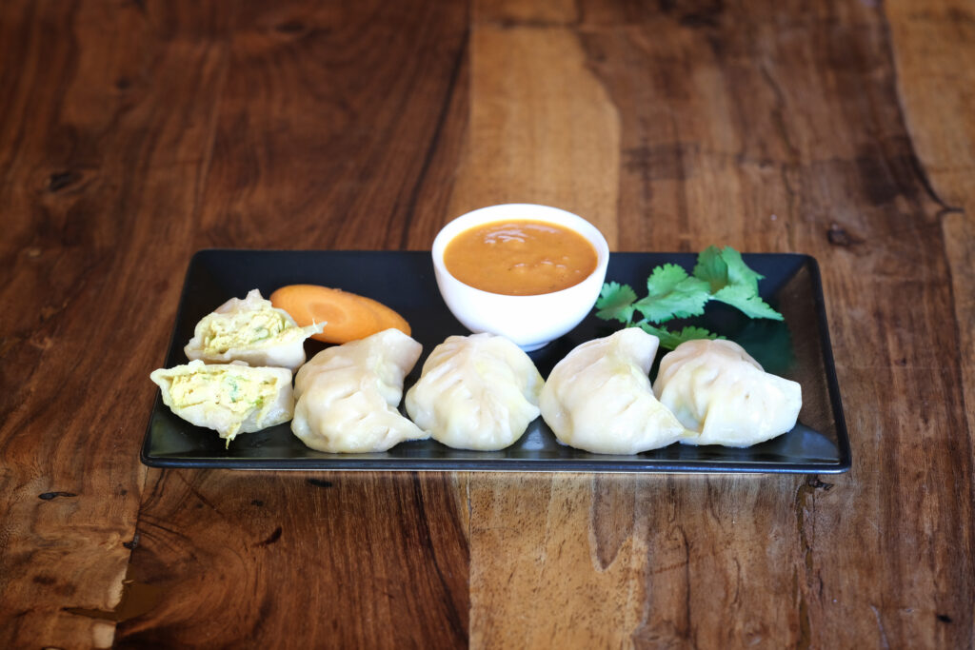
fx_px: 2275
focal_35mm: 84
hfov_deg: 24.2
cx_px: 488
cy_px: 325
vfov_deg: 16.3
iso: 800
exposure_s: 1/15
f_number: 4.5
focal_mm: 56
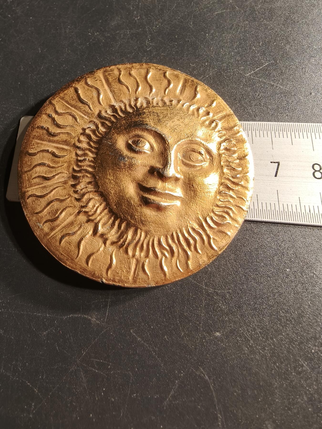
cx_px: 161
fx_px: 285
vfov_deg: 73.9
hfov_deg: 58.9
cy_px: 214
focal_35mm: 23
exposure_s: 1/100
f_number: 2
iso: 200
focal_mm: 2.32
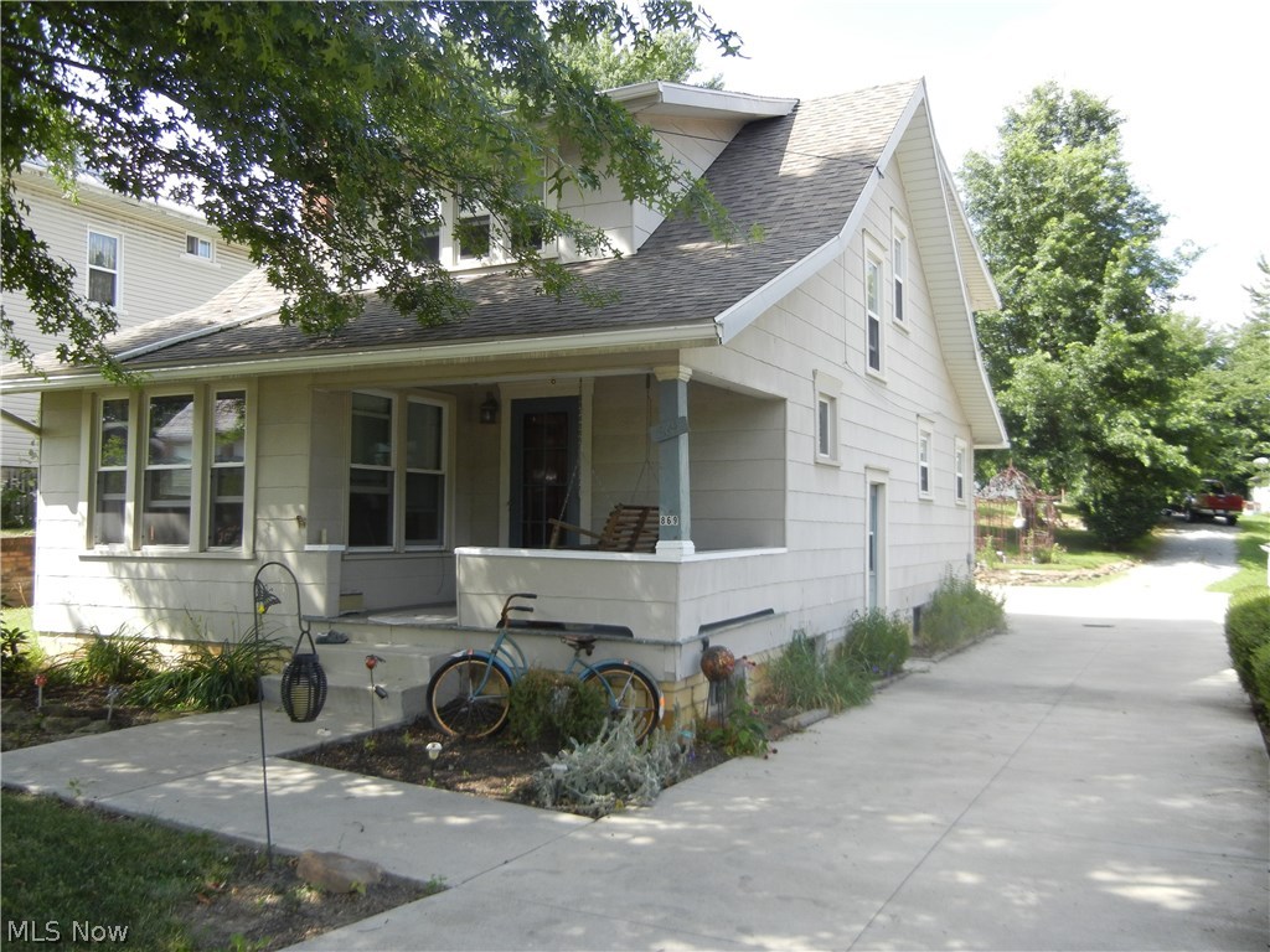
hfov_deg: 60.0
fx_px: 1101
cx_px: 635
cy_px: 476
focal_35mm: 30
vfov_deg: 46.8
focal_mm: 5.4
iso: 160
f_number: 3.5
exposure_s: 1/346
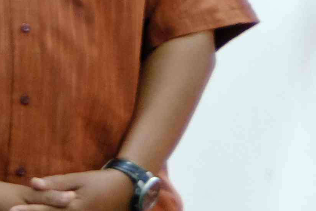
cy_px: -20
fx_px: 2397
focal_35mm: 273
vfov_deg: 5.0
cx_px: -716
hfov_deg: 6.7
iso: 1250
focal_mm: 24
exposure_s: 1/15
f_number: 4
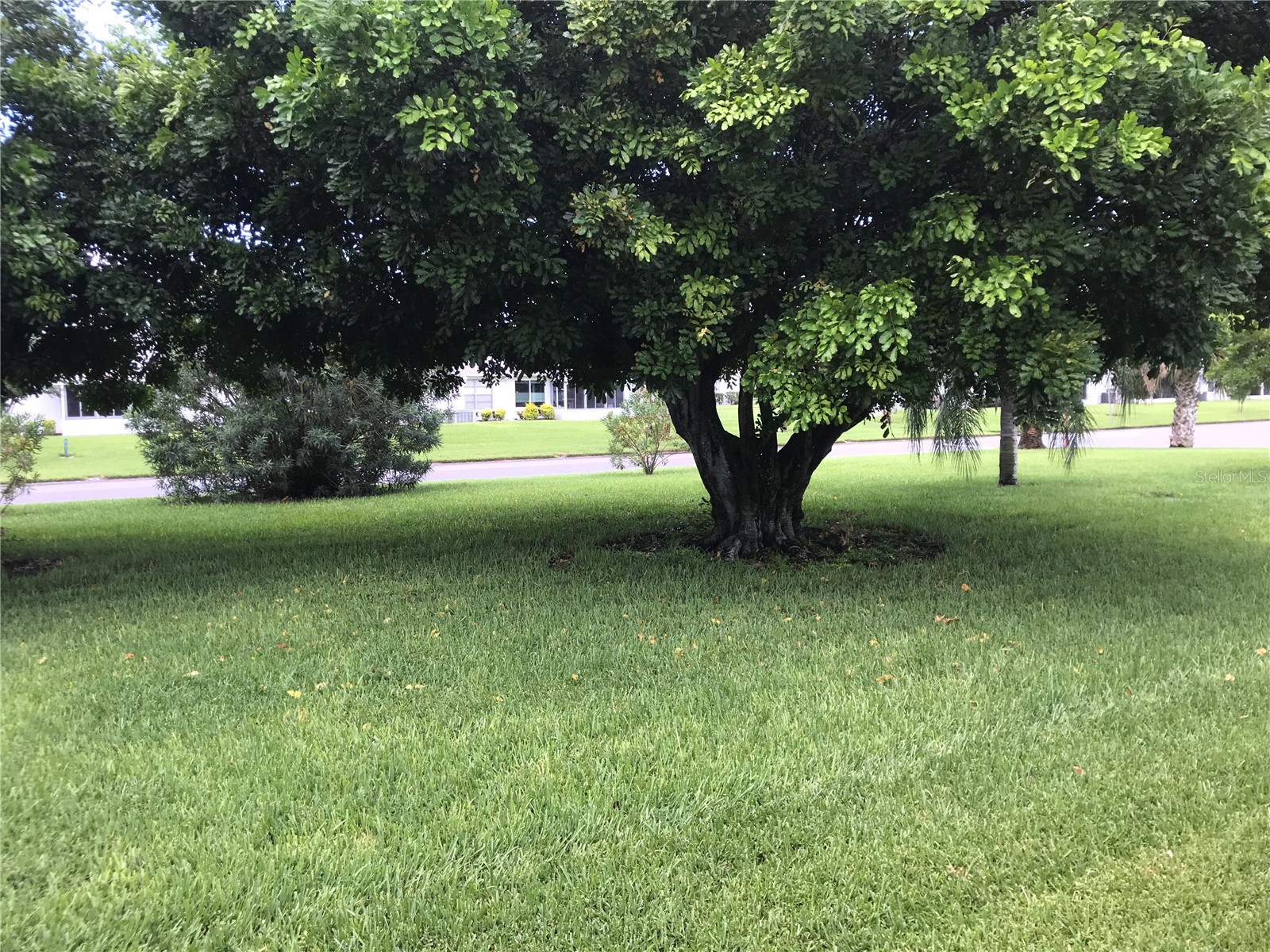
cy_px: 476
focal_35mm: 28
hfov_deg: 63.4
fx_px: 1027
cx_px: 635
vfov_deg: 49.7
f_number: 1.8
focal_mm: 3.99
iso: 20
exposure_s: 1/289
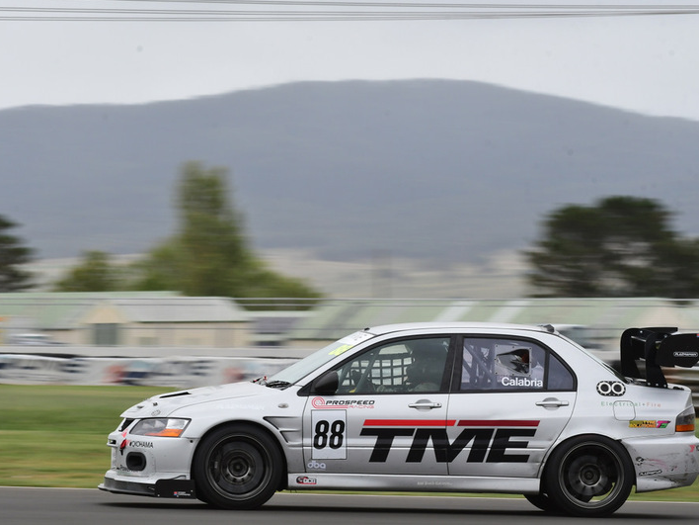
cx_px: 350
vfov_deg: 4.6
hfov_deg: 6.1
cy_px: 262
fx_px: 6583
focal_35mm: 326
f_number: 14
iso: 500
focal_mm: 200
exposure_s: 1/200
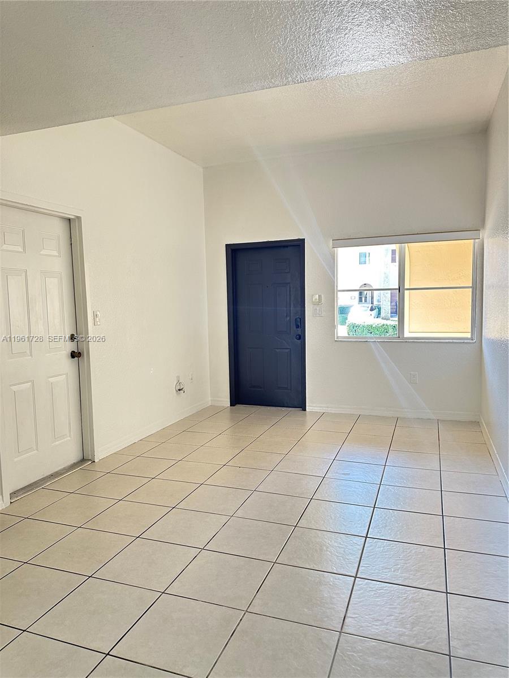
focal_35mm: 24
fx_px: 471
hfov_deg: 56.8
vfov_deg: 71.6
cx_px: 254
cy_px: 339
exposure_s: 1/121
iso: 200
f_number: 1.78
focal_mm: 6.86
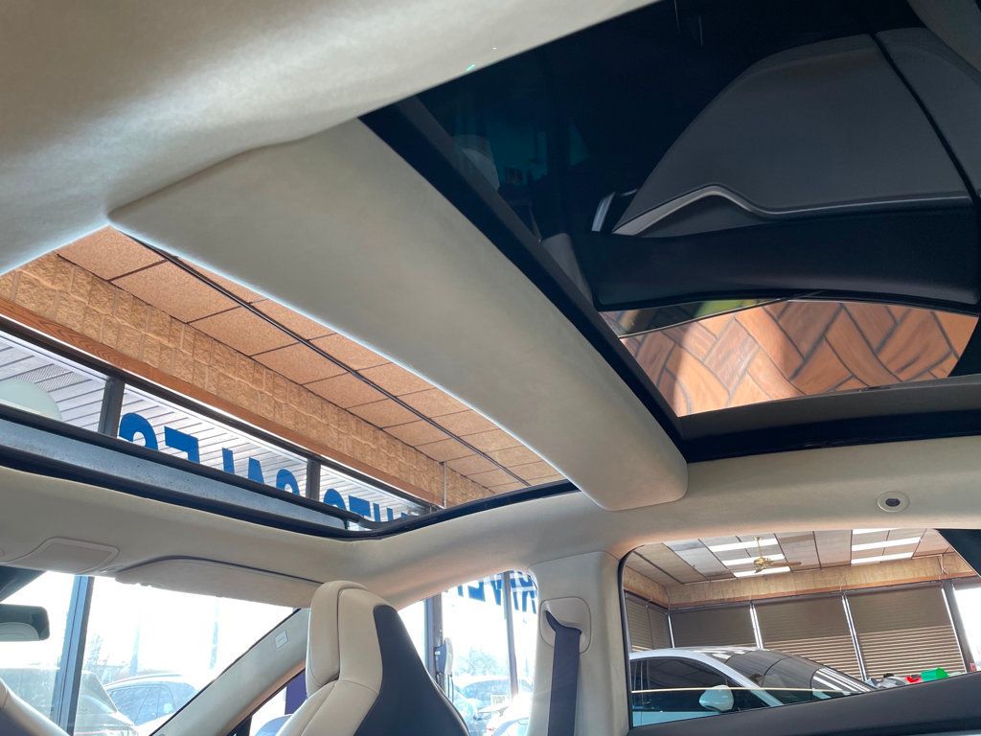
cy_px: 368
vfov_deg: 53.1
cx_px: 490
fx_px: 737
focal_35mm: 26
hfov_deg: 67.3
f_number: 1.6
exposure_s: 1/120
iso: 64
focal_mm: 4.2
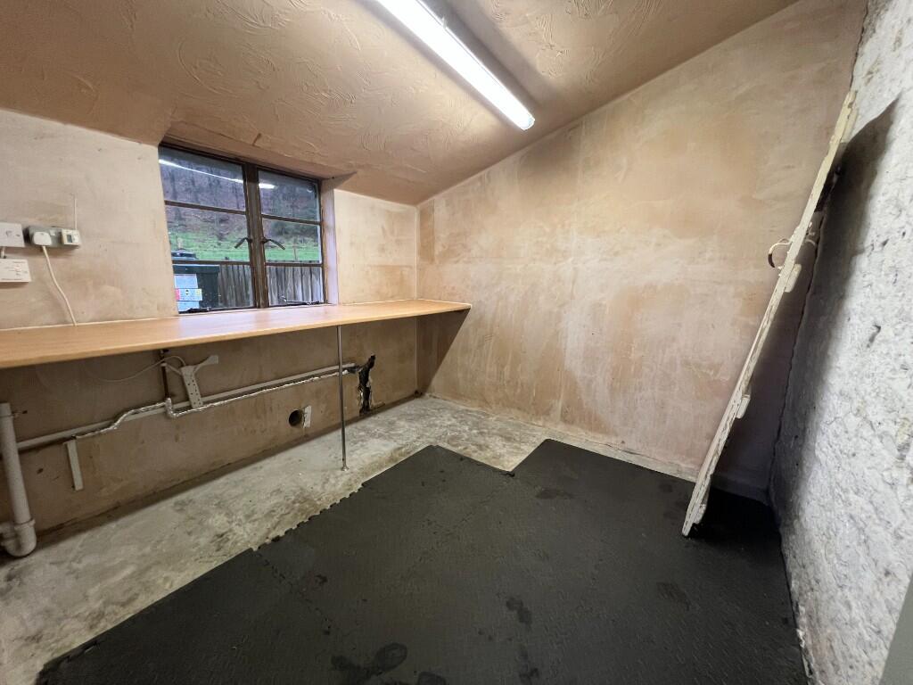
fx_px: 343
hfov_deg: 106.2
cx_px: 456
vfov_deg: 89.9
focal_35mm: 13
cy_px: 342
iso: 200
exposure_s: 1/50
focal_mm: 1.57
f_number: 1.8
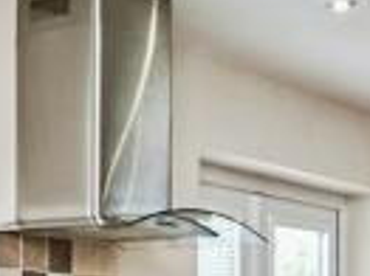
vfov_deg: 13.5
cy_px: 362
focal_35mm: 105
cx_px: 167
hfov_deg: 18.7
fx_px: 1121
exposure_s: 1/30
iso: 320
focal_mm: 14
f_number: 8
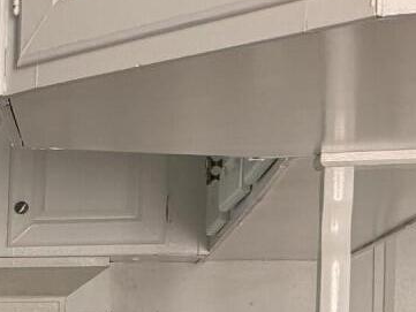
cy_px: 442
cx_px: -513
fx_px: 1599
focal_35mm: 133
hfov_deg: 12.4
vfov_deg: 10.8
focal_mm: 6.76
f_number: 1.78
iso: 320
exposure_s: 1/120
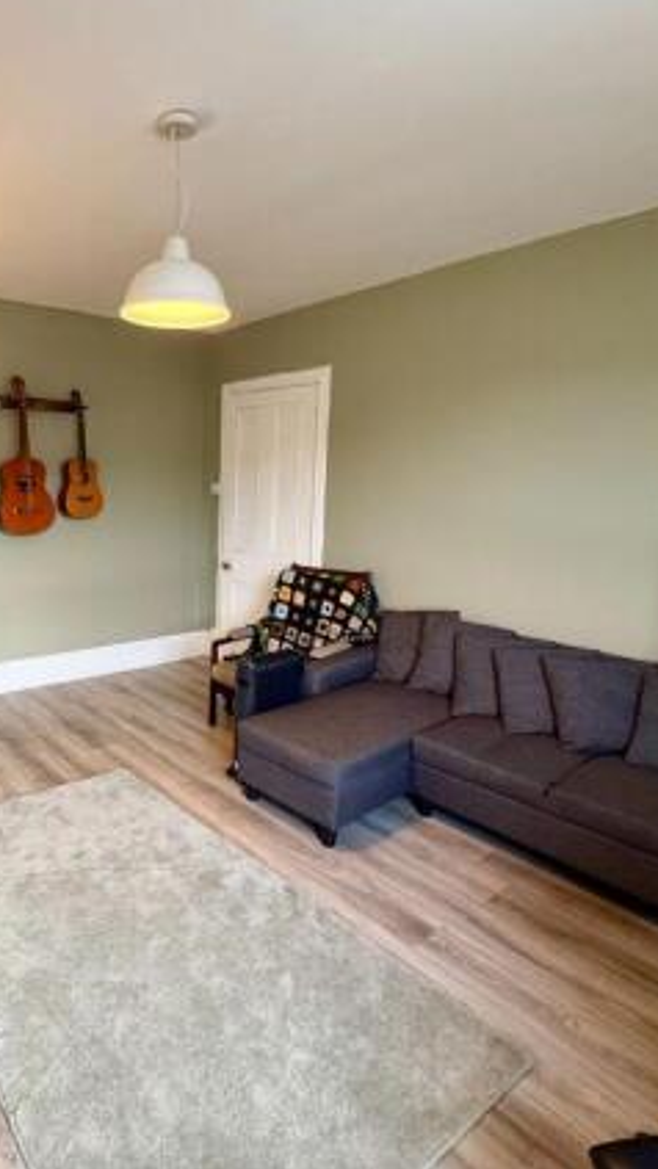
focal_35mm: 21
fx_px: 651
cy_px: 568
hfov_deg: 51.4
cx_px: 167
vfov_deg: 83.8
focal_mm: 2.22
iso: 320
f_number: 2.2
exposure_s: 1/67
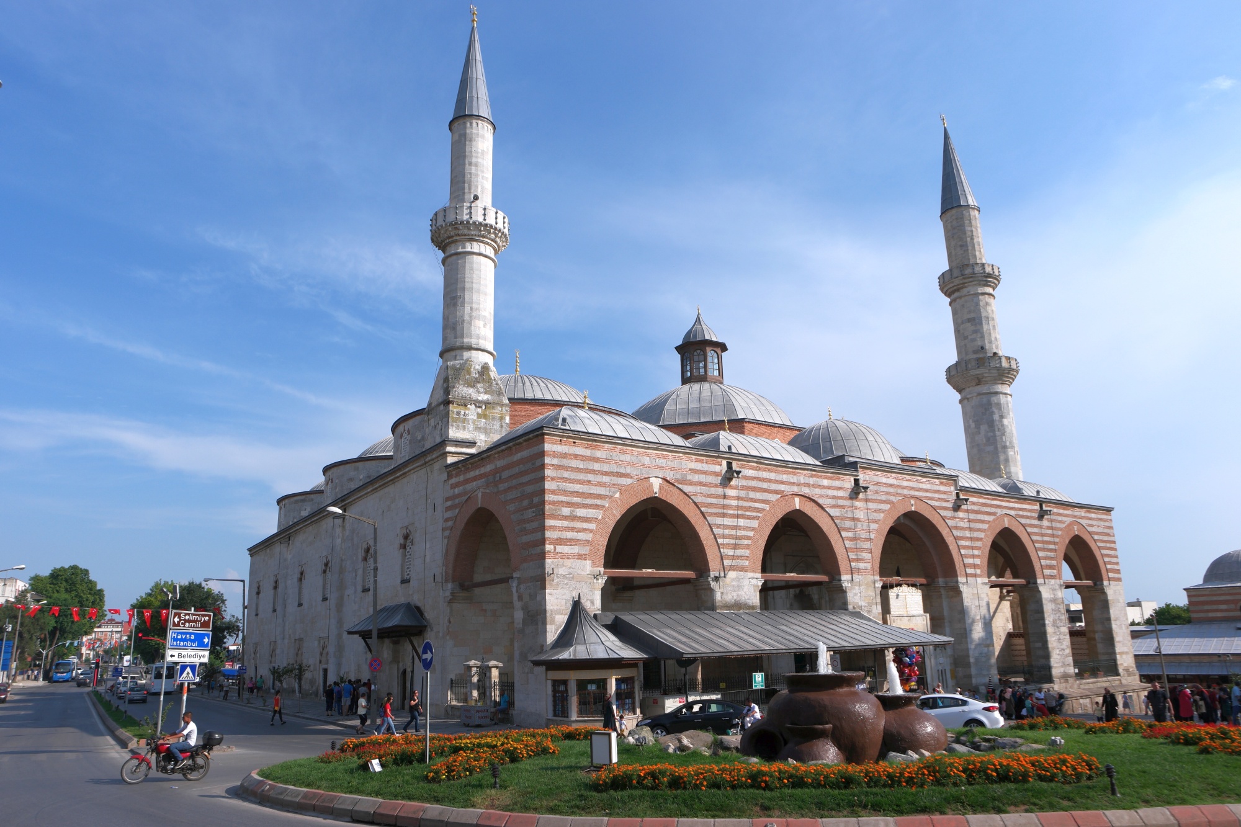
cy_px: 414
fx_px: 827
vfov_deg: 53.1
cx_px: 620
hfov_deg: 73.7
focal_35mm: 24
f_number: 5.6
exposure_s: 1/800
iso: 100
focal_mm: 16
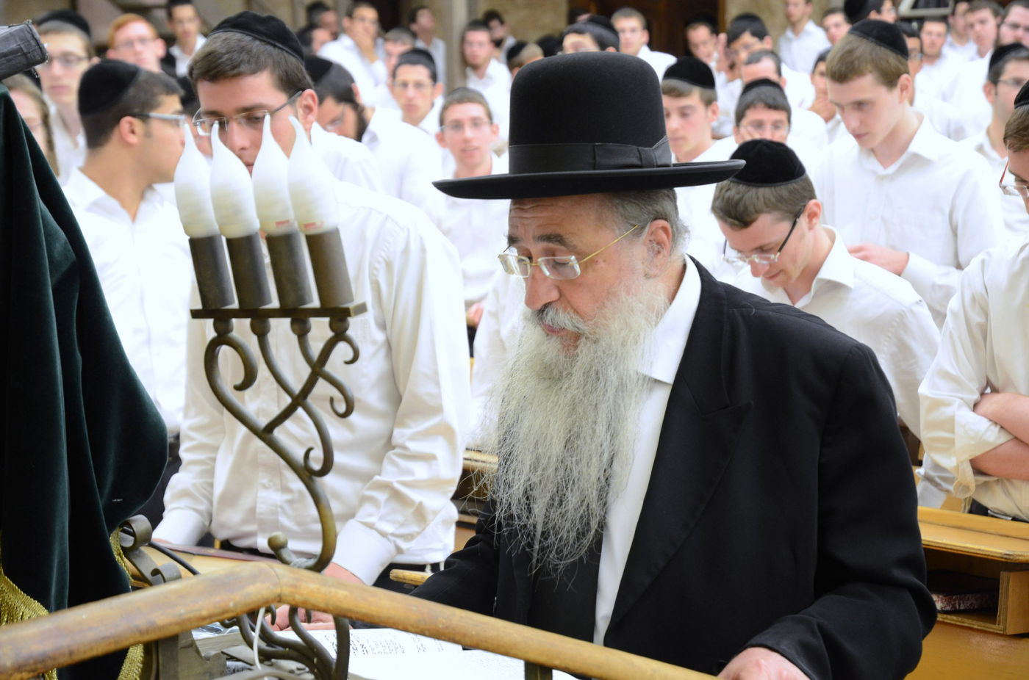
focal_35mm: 84
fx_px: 2395
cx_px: 514
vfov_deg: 16.2
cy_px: 340
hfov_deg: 24.2
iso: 1000
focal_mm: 56
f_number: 5.3
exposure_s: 1/60
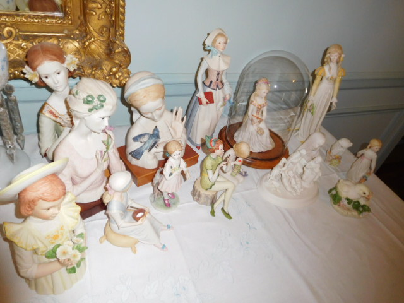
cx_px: 202
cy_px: 152
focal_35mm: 25
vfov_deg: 54.9
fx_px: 292
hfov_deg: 69.4
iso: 200
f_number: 3.4
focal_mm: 4.5
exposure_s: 1/30
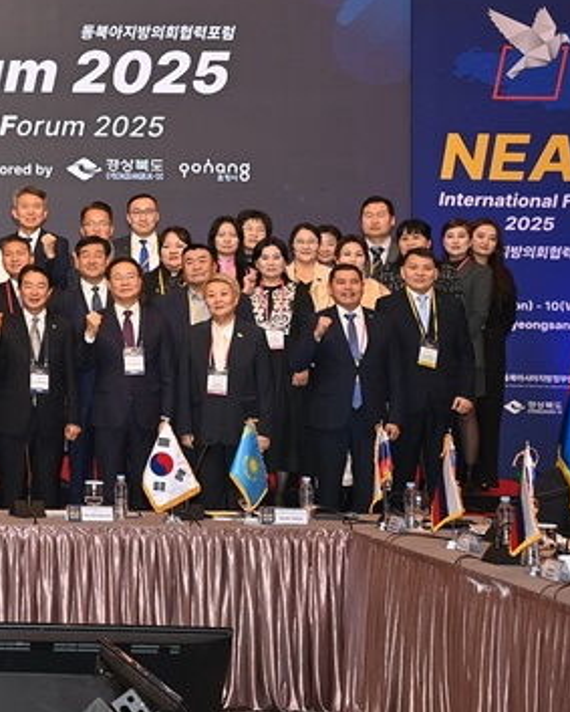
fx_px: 2317
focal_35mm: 110
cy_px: 238
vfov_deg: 17.4
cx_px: -256
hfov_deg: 13.3
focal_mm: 46
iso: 500
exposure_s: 1/200
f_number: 4.5
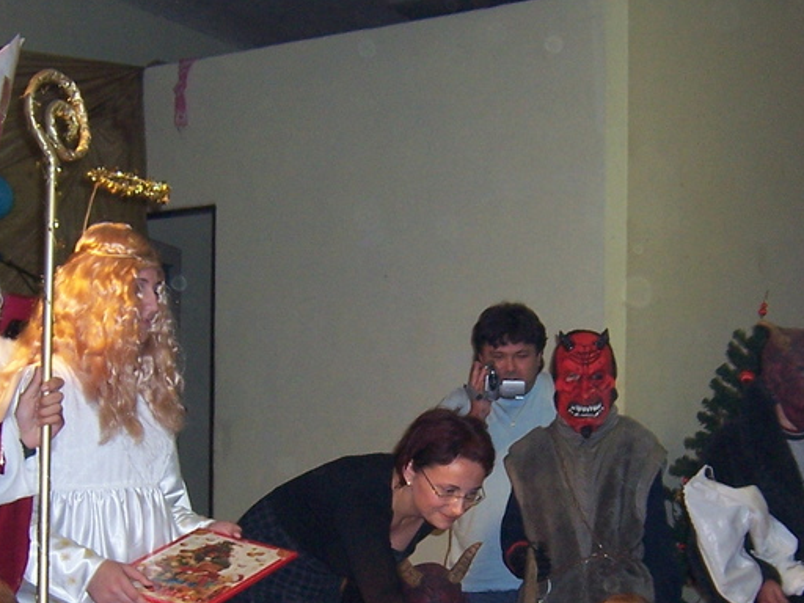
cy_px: 520
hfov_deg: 29.4
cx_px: 427
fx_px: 1533
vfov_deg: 21.8
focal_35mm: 66
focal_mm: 5.5
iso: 140
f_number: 2.8
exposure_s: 1/60
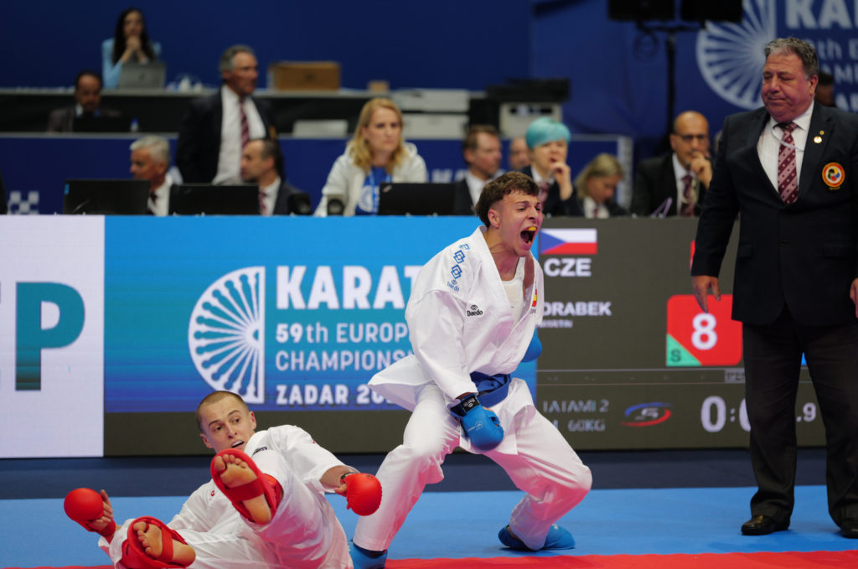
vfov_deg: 8.7
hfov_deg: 13.1
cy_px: 284
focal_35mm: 157
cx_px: 429
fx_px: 3735
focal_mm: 157
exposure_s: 1/1000
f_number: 2.8
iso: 1250
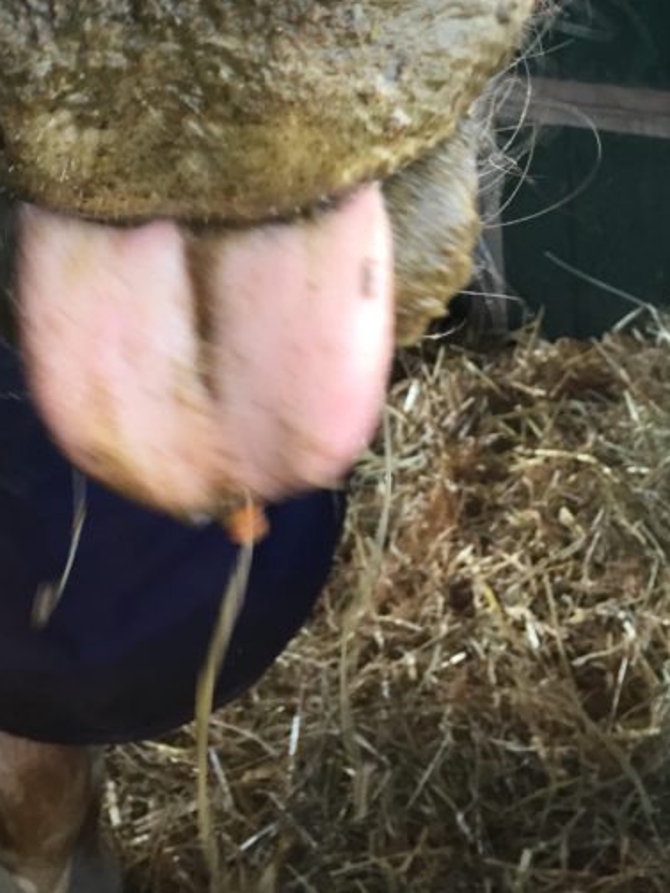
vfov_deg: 31.1
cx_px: 307
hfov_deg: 24.8
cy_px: 73
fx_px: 1523
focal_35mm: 59
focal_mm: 4.15
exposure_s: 1/33
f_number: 2.2
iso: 50
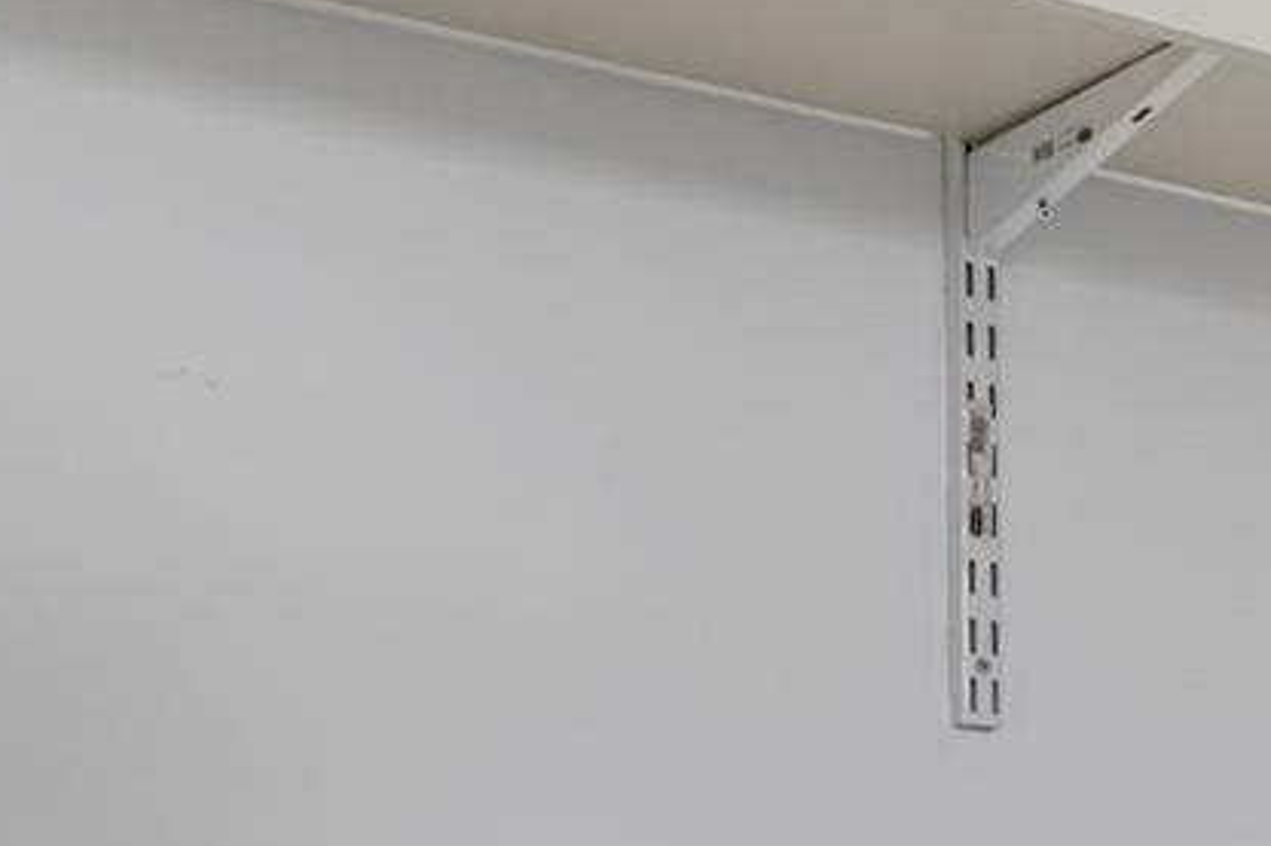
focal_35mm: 69
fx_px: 2435
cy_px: 750
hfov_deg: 20.4
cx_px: 2307
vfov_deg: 19.4
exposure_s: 1/2.5
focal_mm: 14
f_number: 8
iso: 100
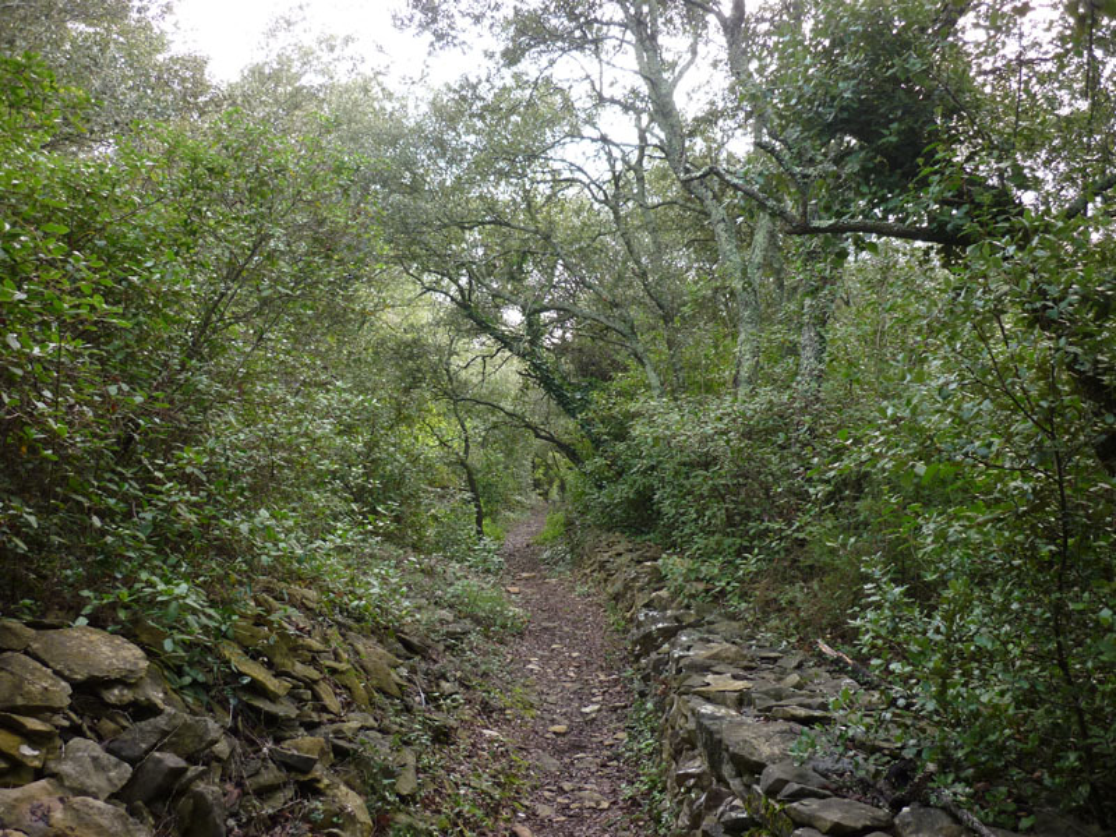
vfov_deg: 42.9
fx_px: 1064
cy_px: 418
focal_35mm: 33
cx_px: 558
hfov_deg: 55.4
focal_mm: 5.5
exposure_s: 1/60
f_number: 2.8
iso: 80
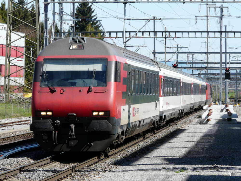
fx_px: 1323
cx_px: 120
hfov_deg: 10.4
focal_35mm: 190
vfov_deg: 7.8
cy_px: 90
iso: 100
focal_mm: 31.3
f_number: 5.6
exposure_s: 1/320
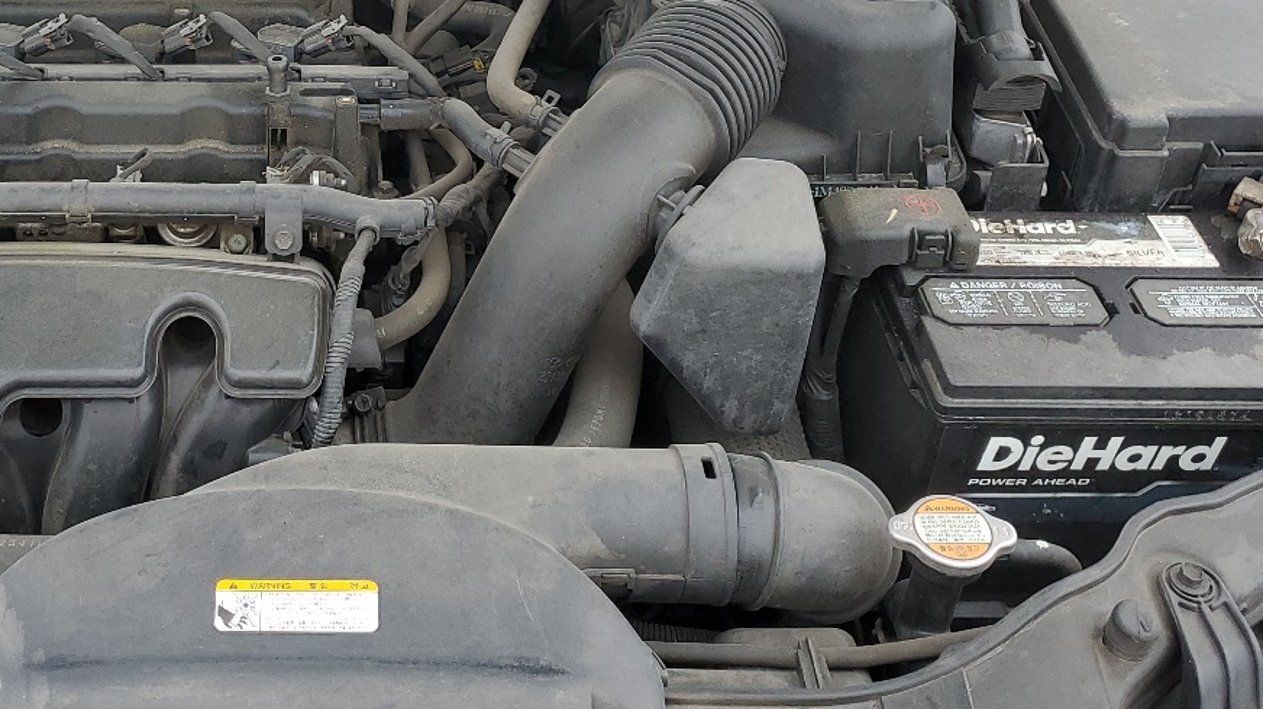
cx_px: 337
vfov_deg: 22.5
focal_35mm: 52
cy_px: 87
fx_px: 1741
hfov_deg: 39.0
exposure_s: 1/769
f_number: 1.5
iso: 50
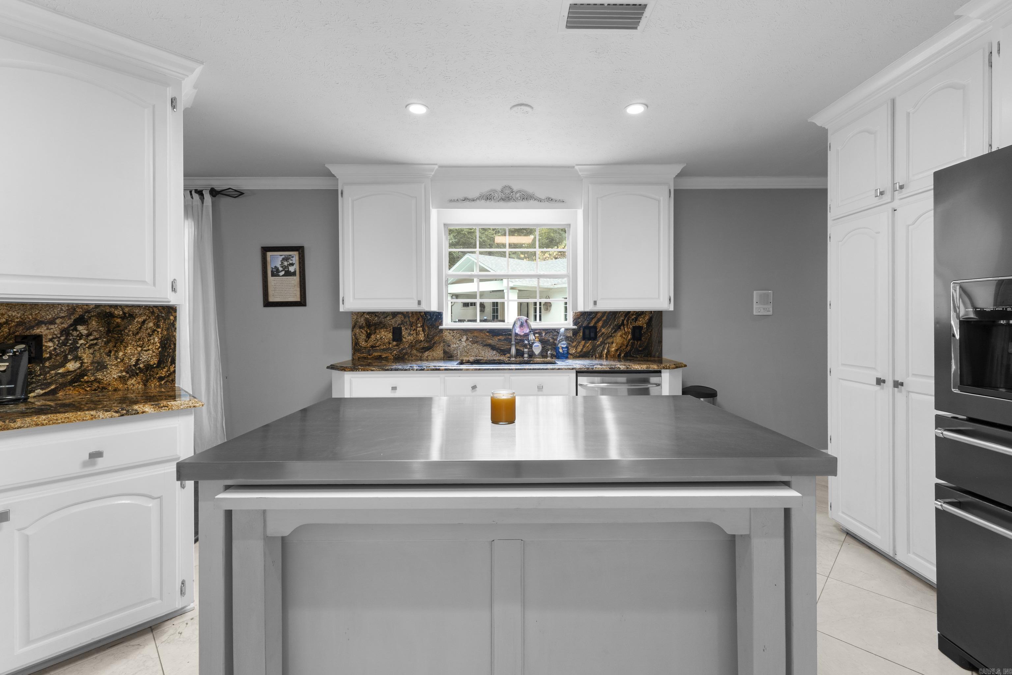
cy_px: 338
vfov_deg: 77.3
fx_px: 422
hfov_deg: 100.4
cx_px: 506
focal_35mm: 15
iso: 200
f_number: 9
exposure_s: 1/2
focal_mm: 10
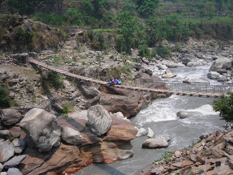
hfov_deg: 45.8
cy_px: 88
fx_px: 276
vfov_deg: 35.1
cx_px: 116
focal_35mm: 41
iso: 50
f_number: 3.3
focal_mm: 6.8
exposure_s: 1/450
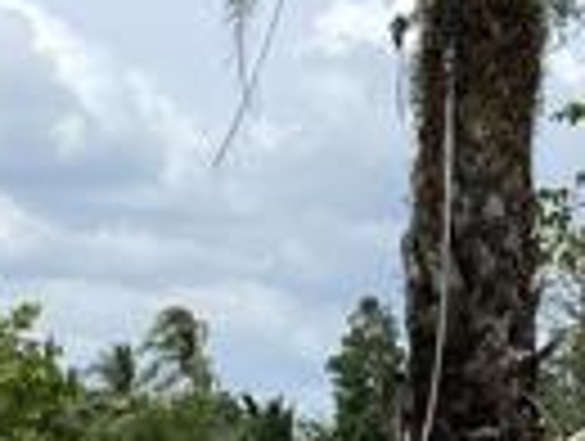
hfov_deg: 12.8
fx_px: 2235
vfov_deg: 11.3
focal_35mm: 132
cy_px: 308
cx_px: 1210
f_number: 1.8
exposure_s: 1/4444
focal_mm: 4.25
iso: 32
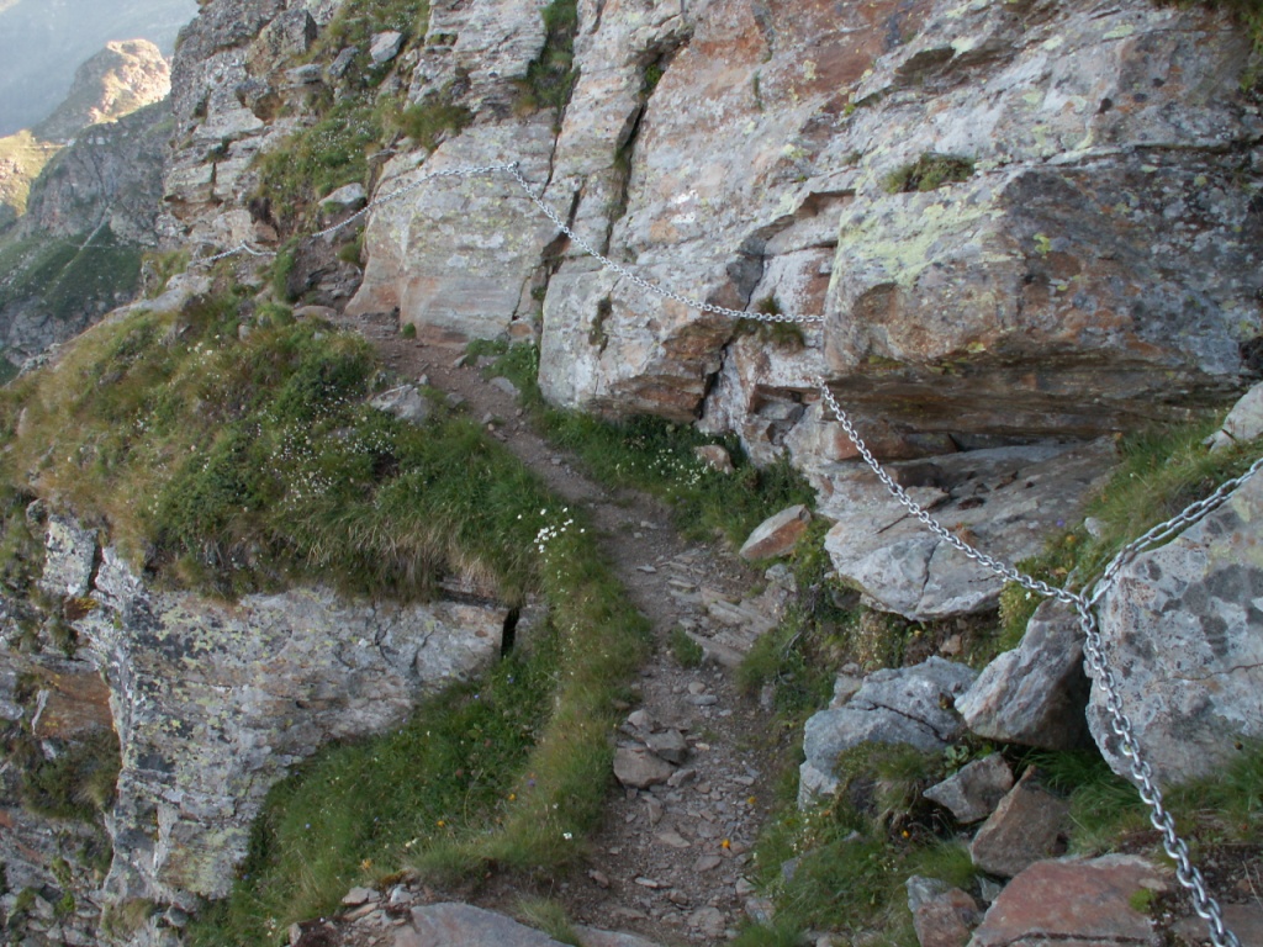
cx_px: 632
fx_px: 1277
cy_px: 474
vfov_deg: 40.7
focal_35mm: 35
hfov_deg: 52.6
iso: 50
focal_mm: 5.86
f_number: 3.5
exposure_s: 1/30
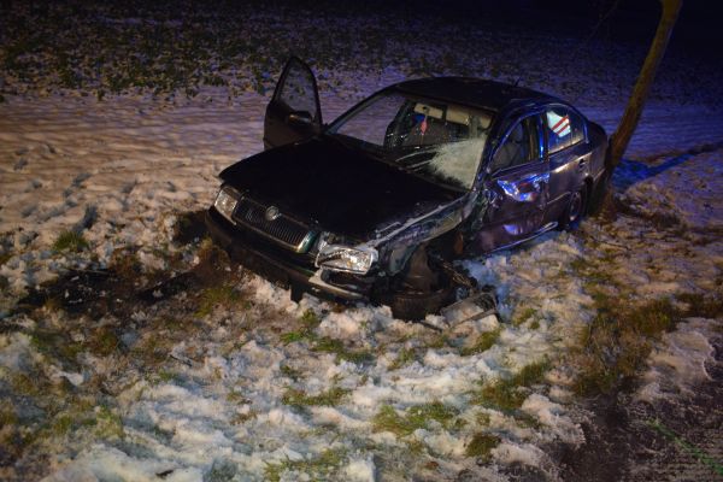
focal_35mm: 30
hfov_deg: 61.9
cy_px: 241
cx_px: 362
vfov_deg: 43.6
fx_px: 602
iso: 1100
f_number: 3.5
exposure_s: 1/30
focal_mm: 20
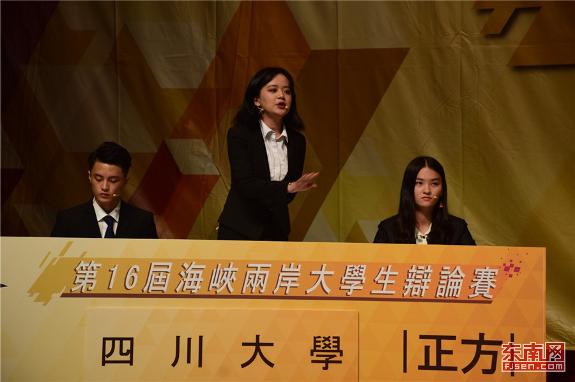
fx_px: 2514
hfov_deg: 13.0
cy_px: 191
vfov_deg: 8.7
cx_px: 288
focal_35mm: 158
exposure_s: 1/50
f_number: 7.1
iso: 400
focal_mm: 105
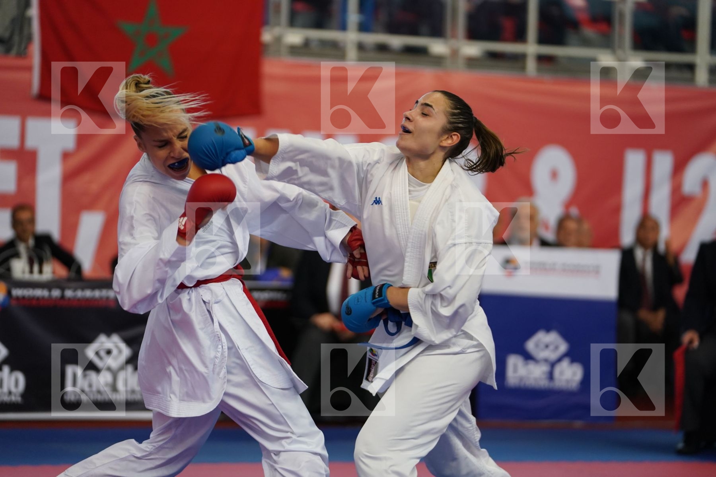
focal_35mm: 138
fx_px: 2744
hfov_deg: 14.9
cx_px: 358
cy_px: 238
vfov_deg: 9.9
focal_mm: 138
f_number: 2.8
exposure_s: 1/1000
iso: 2000
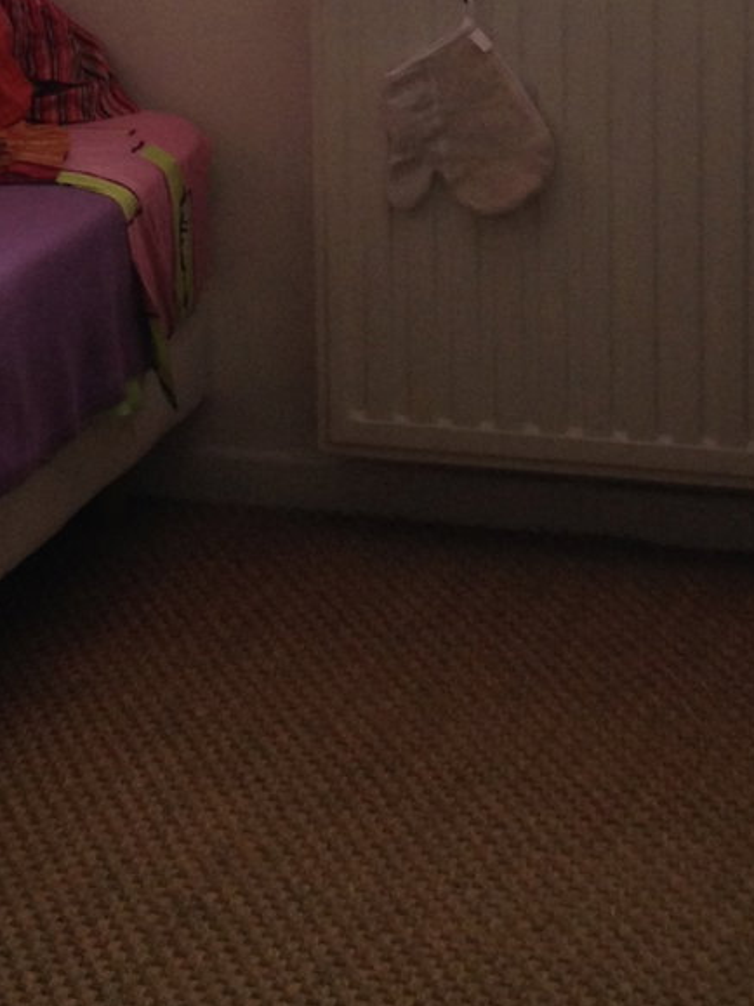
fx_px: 3748
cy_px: -178
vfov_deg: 14.8
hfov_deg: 11.5
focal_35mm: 129
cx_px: 443
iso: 80
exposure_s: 1/20
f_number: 2.4
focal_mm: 4.28
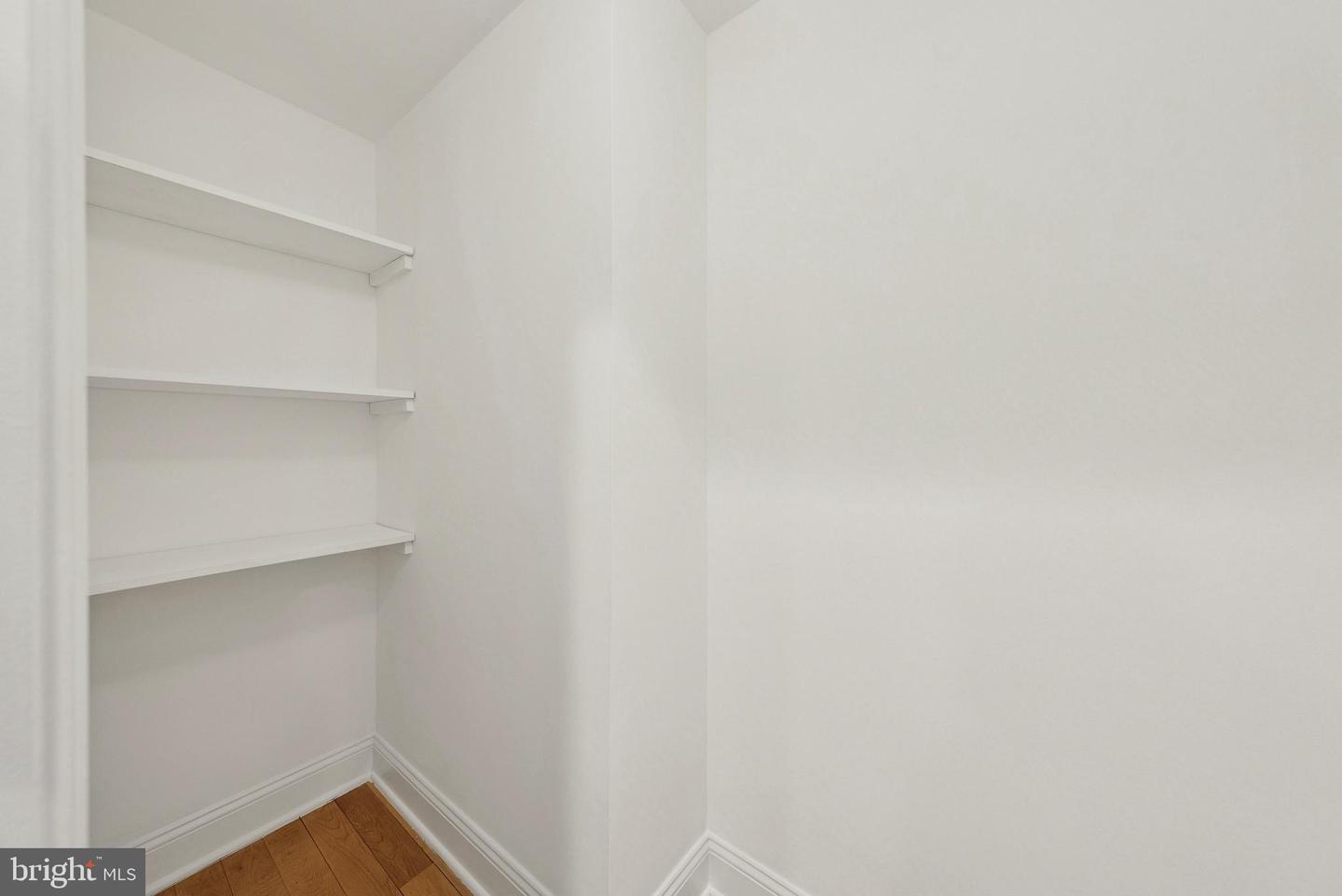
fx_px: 447
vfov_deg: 90.0
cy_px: 448
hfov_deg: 112.6
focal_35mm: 12
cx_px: 671
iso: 640
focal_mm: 12
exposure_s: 1/30
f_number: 7.1
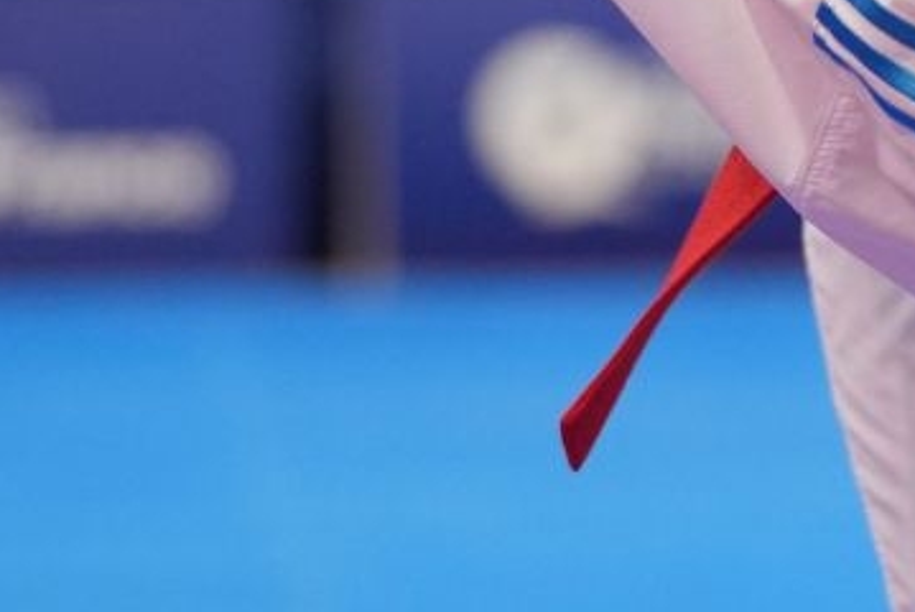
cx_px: 1292
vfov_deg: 2.3
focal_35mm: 596
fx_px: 15160
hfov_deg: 3.4
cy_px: -426
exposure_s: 1/1000
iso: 1600
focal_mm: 119
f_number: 2.8
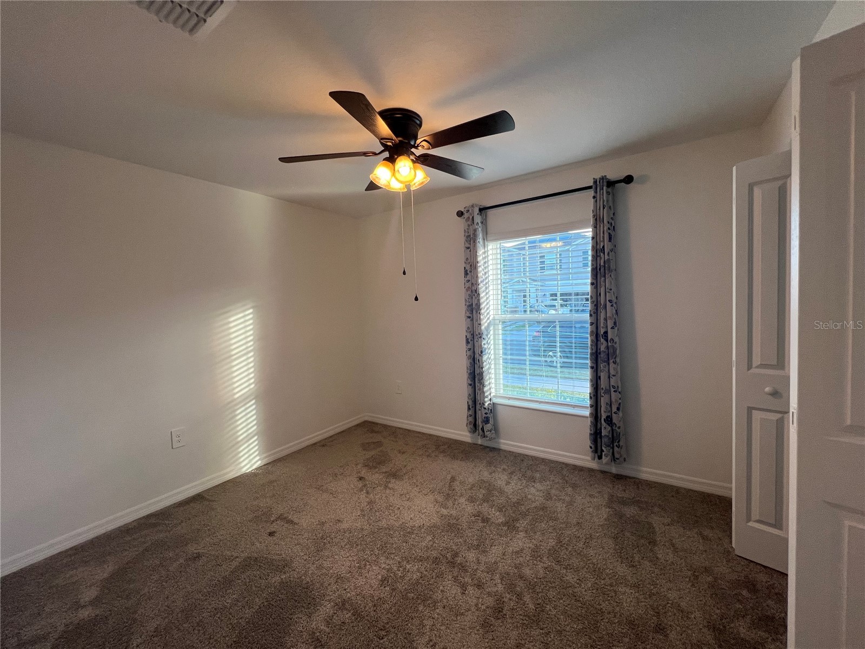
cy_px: 324
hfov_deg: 106.2
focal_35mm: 13
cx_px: 432
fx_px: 325
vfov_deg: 89.9
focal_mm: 1.57
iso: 100
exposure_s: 1/120
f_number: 1.8
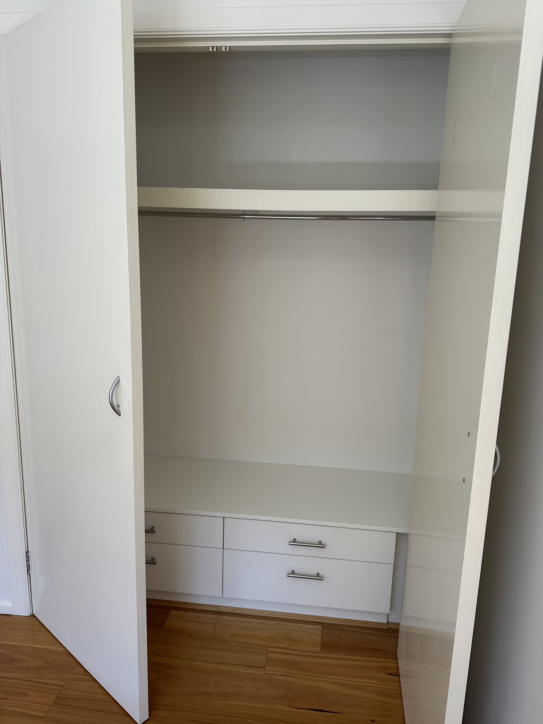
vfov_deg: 71.6
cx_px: 272
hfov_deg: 56.8
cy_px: 362
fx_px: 502
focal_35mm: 24
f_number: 1.78
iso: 64
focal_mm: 6.86
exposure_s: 1/121
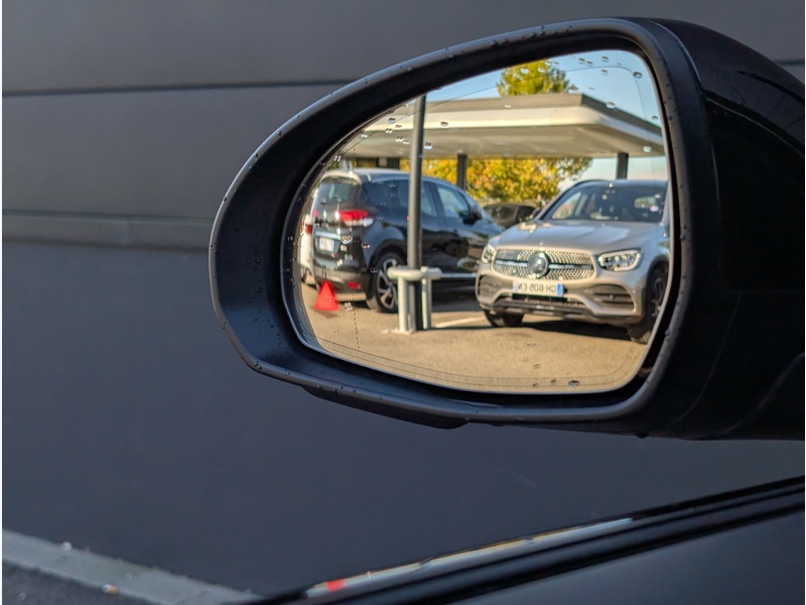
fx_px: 1141
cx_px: 403
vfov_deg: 29.7
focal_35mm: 49
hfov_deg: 38.9
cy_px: 302
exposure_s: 1/587
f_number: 1.68
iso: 18
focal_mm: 6.9
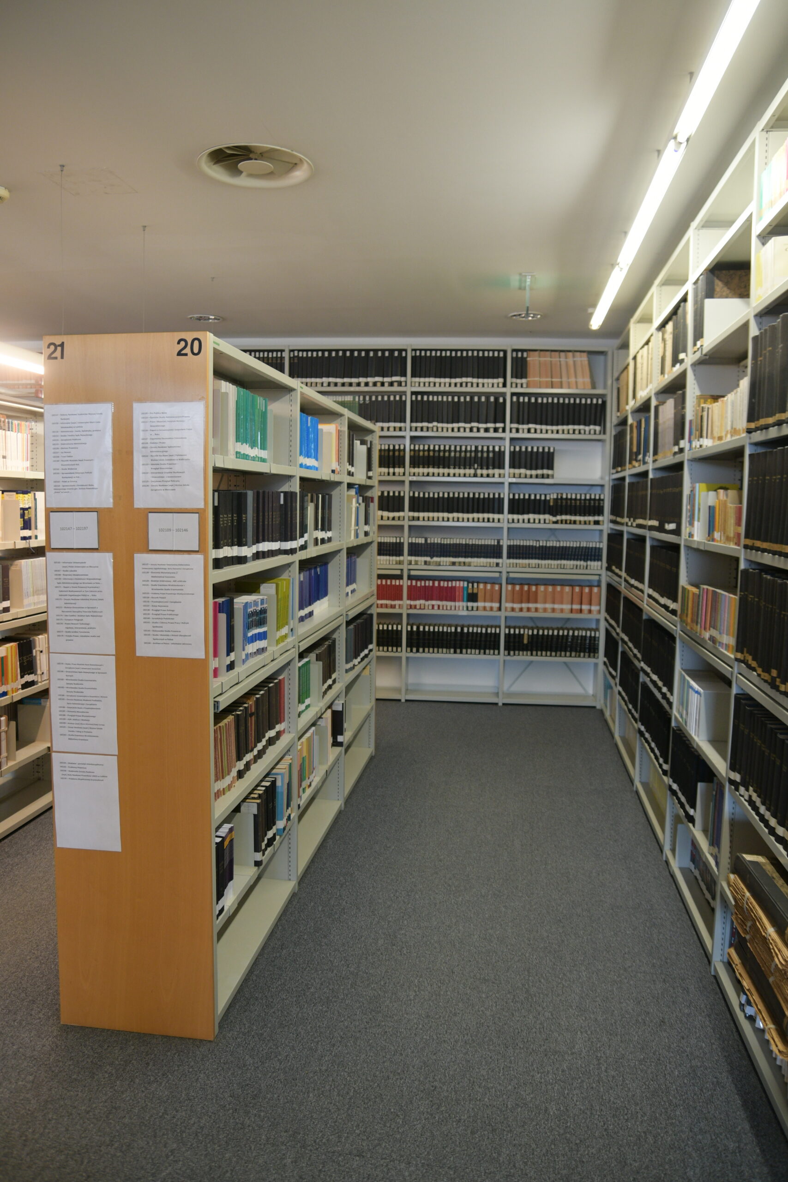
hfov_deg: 28.1
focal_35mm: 48
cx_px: 394
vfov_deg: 41.1
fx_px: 1576
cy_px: 591
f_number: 3.5
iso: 640
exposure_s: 1/100
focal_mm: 32
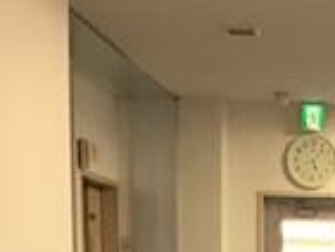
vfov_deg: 10.2
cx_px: 368
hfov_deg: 14.6
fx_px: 1279
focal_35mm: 132
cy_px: 533
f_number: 2.4
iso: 50
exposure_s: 1/30
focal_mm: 3.3
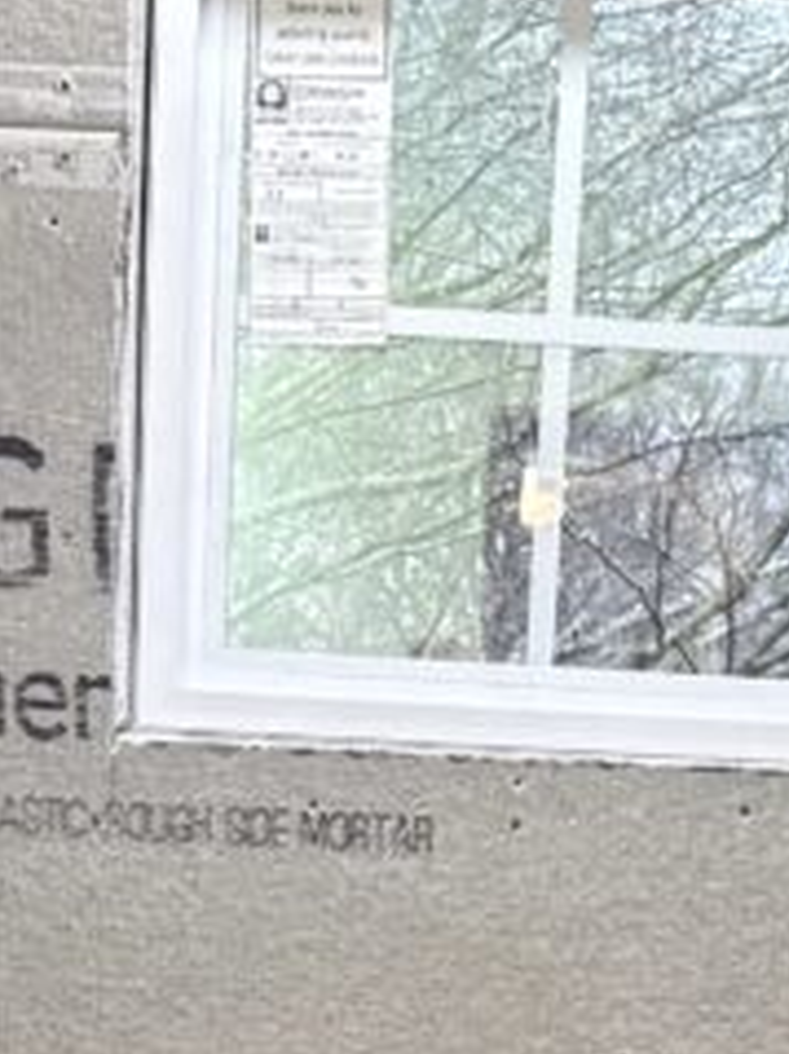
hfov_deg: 14.4
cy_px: 1389
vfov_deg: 17.8
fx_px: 3133
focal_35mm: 103
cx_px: 414
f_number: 1.78
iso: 200
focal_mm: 6.76
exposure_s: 1/120
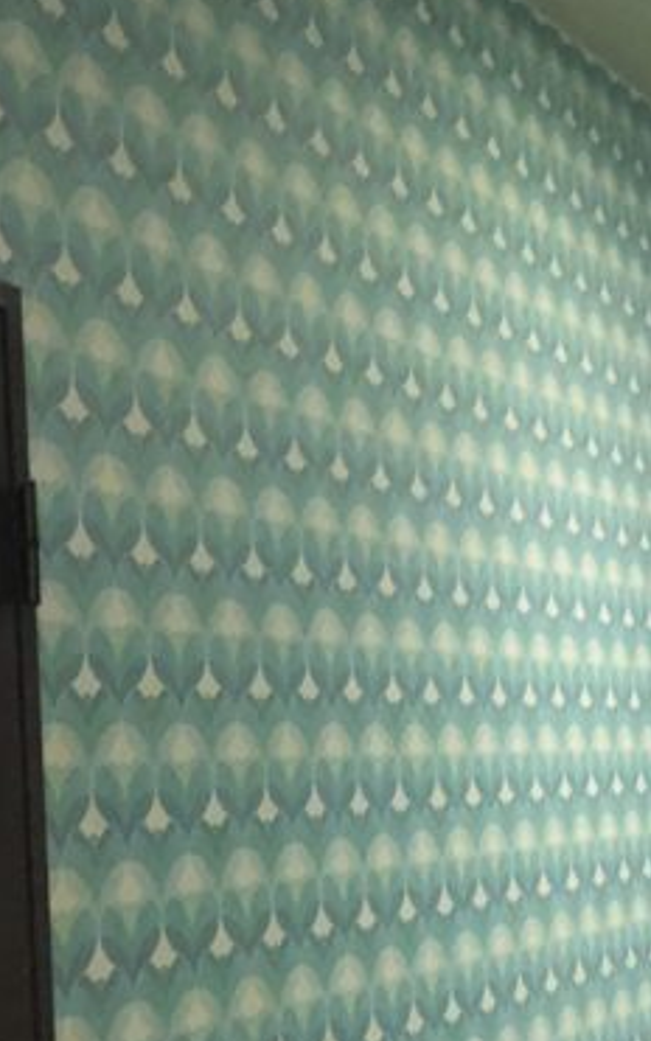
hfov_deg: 15.9
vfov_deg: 25.2
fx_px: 2327
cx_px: 348
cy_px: 564
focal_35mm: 82
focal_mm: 3.99
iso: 125
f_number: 1.8
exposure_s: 1/4
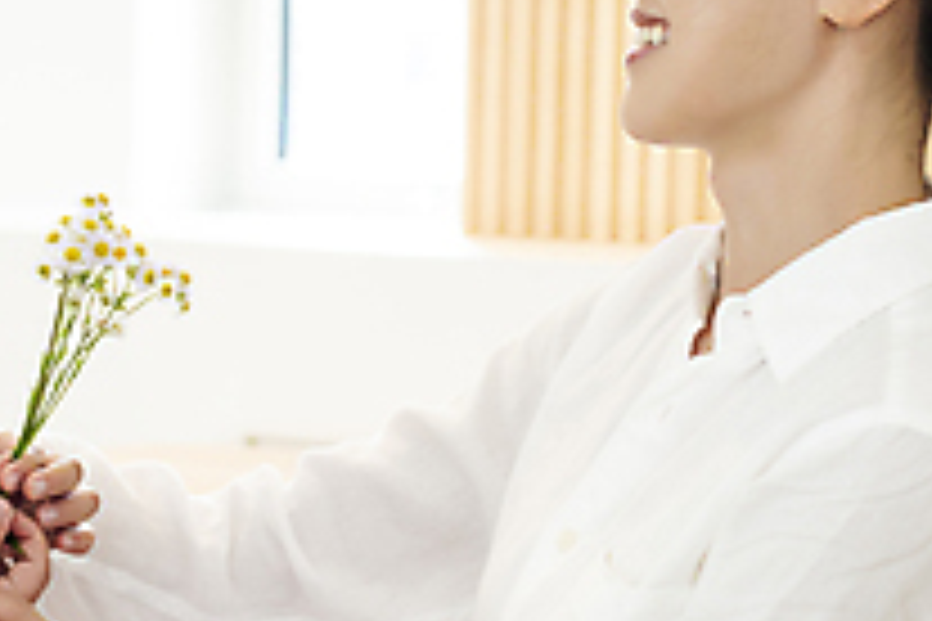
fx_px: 3754
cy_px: 36
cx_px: 315
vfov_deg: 9.4
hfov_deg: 14.1
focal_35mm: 145
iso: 500
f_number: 2.8
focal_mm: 50
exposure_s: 1/125
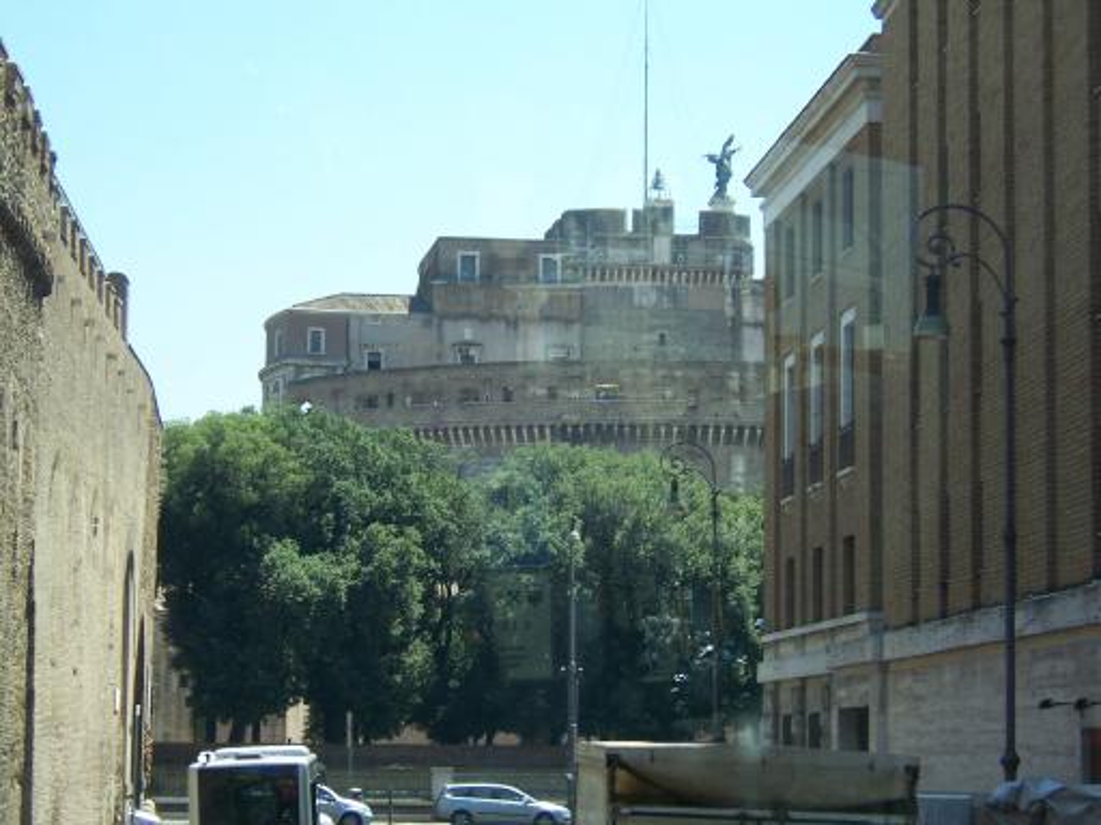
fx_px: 3181
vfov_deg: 14.8
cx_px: 550
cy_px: 412
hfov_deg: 19.6
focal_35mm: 100
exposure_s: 1/180
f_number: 4.9
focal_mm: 16.6
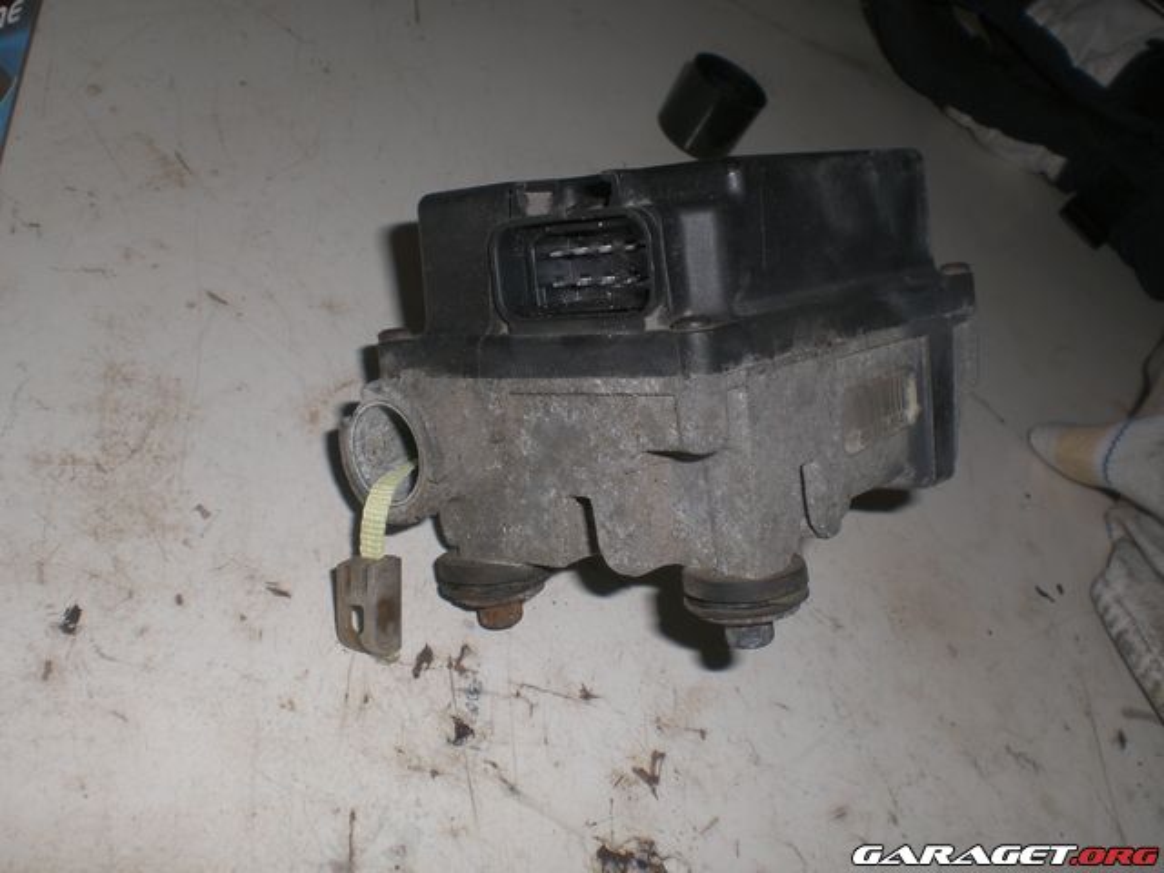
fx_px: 1278
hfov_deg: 49.0
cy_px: 436
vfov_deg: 37.7
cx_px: 582
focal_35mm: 38
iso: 50
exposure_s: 1/60
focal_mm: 6.3
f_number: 4.4
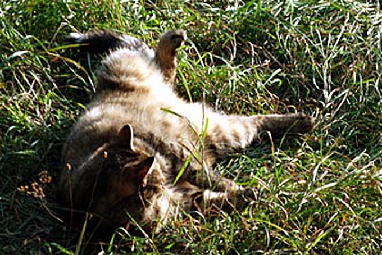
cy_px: 128
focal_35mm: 300
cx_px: 191
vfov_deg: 4.6
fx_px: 3185
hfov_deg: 6.9
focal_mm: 200
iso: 280
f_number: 5.6
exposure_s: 1/500
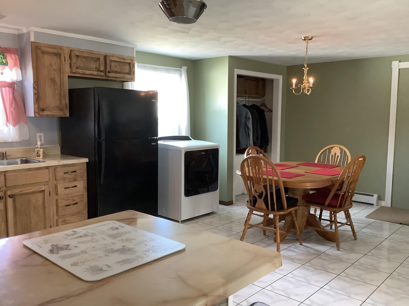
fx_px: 366
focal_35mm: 31
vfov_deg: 45.4
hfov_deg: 58.4
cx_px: 204
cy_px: 153
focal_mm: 3.3
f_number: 2.4
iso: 320
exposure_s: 1/40
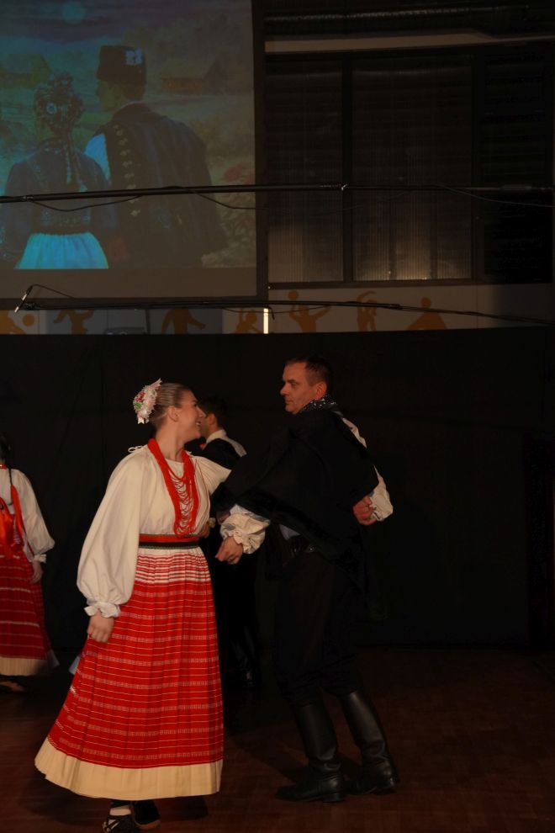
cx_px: 278
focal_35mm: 66
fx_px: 1530
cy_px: 416
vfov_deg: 30.4
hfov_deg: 20.6
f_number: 5.6
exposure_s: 1/200
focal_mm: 44.1
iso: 1600
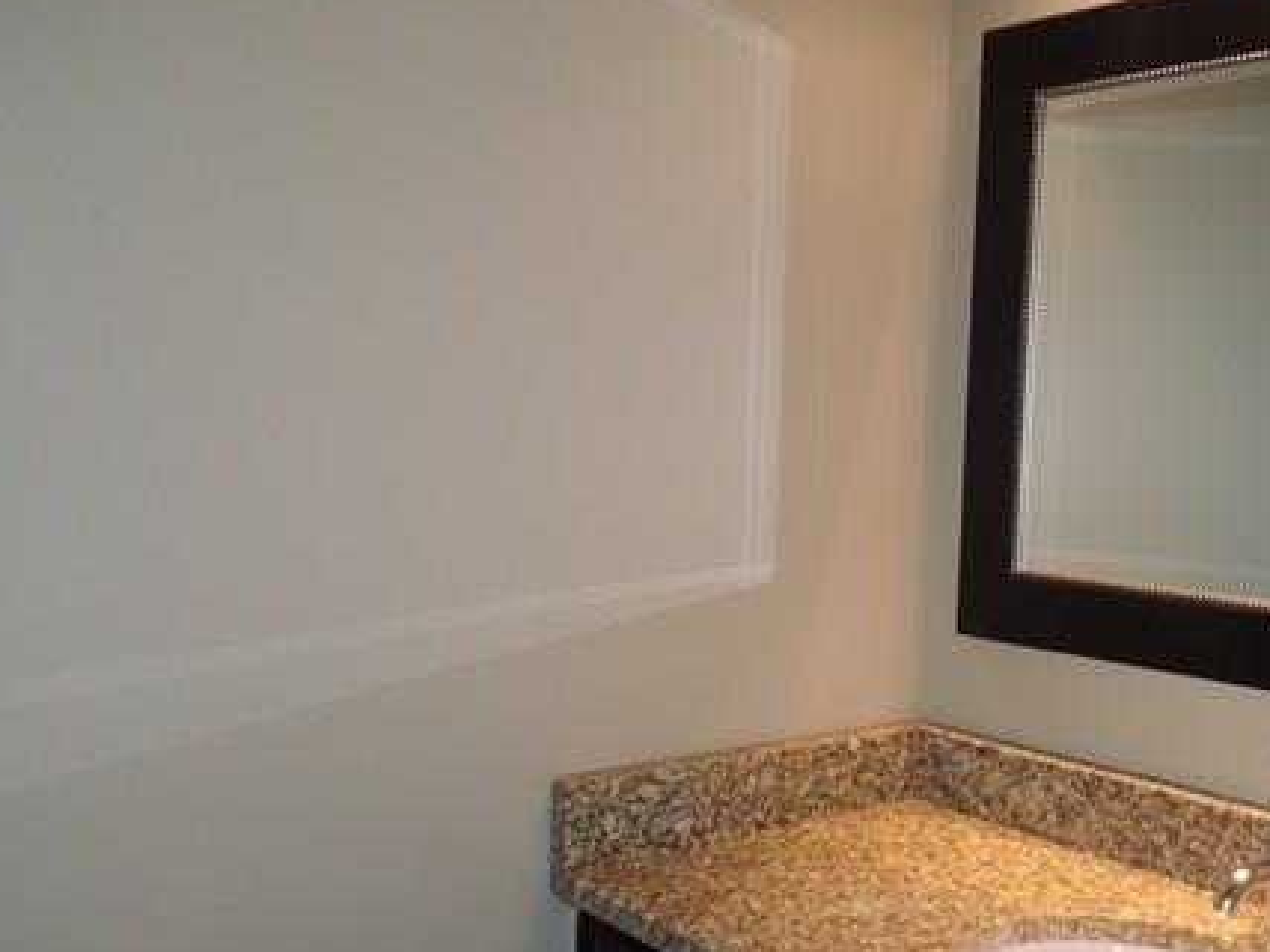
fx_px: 1320
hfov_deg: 49.9
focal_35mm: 36
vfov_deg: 39.6
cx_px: 904
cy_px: 536
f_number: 3
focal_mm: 4.3
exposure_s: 1/30
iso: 200
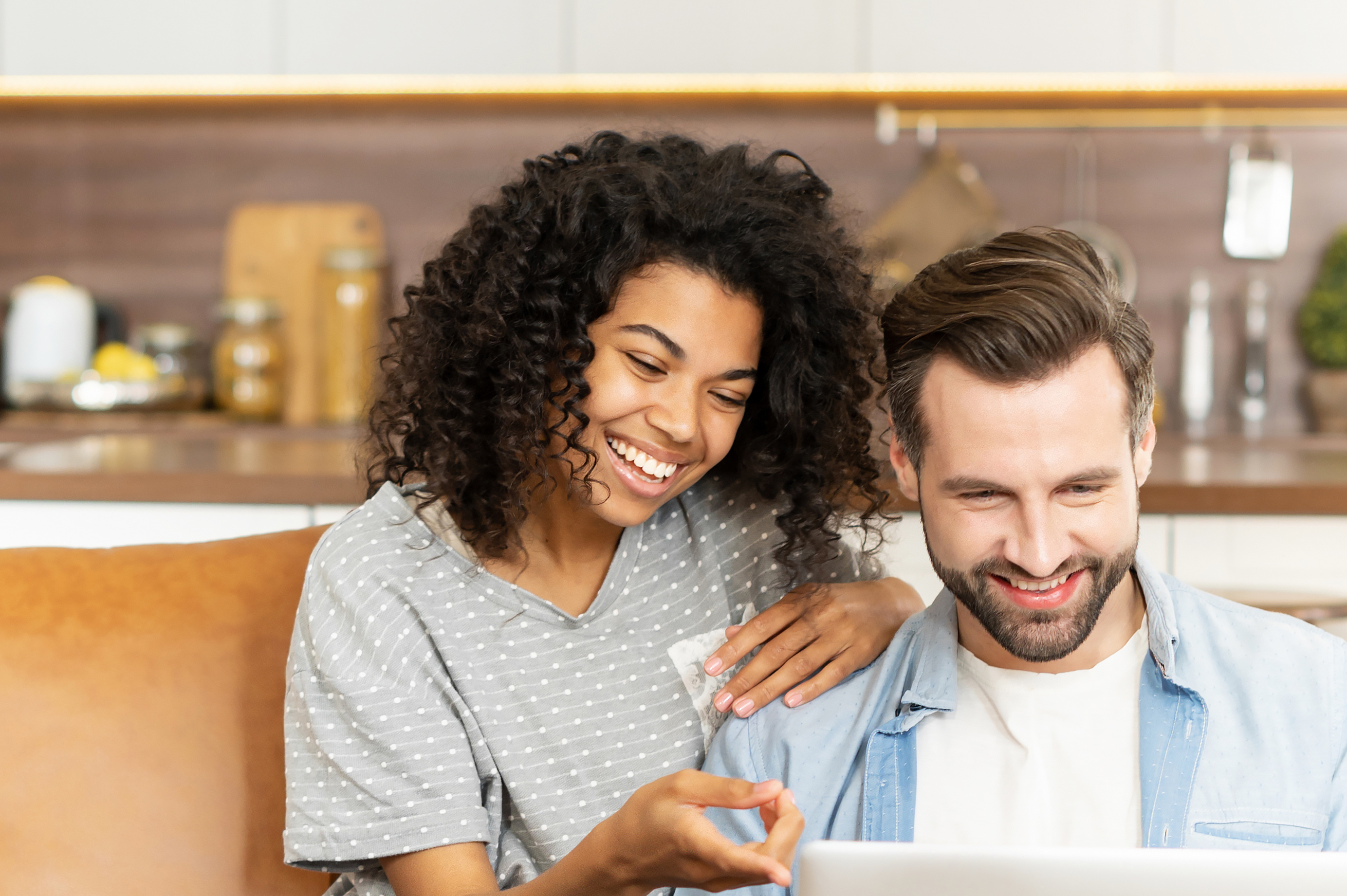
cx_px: 569
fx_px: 4076
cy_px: 799
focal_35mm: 109
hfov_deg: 18.8
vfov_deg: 12.5
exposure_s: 1/160
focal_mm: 50
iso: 200
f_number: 2.8
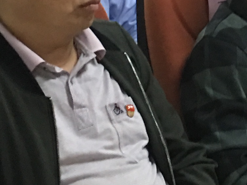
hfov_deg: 12.1
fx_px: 1113
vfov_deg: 9.3
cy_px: -68
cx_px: 358
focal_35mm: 156
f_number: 2.2
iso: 80
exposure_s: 1/10
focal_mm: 4.15
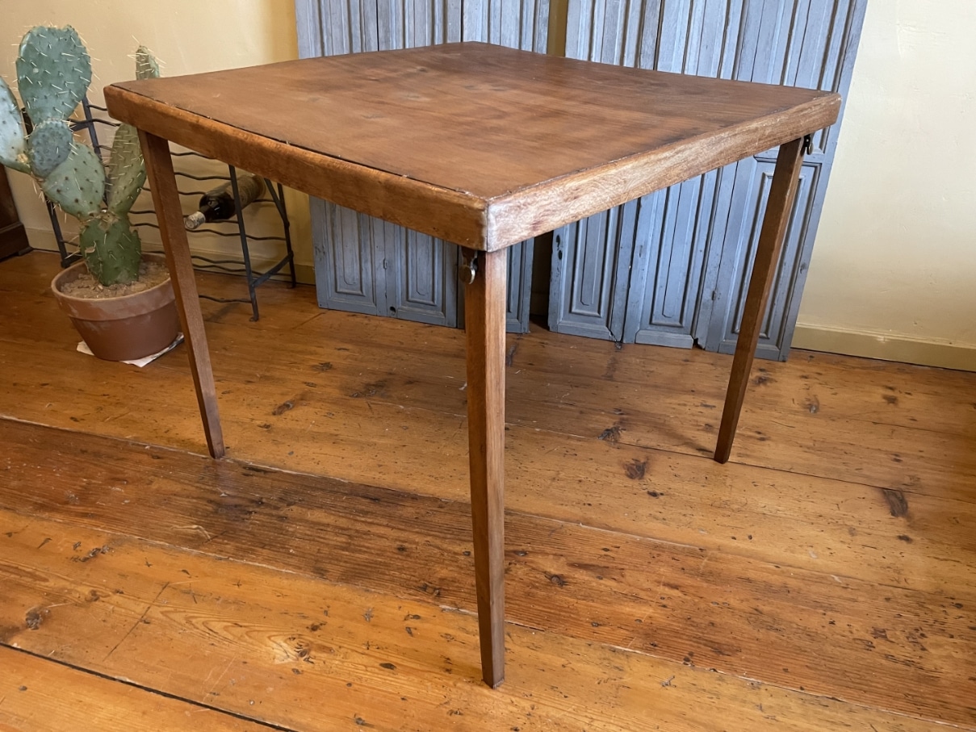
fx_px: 733
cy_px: 366
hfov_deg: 67.3
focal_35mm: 26
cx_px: 488
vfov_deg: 53.1
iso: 400
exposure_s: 1/33
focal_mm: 4.2
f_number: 1.6
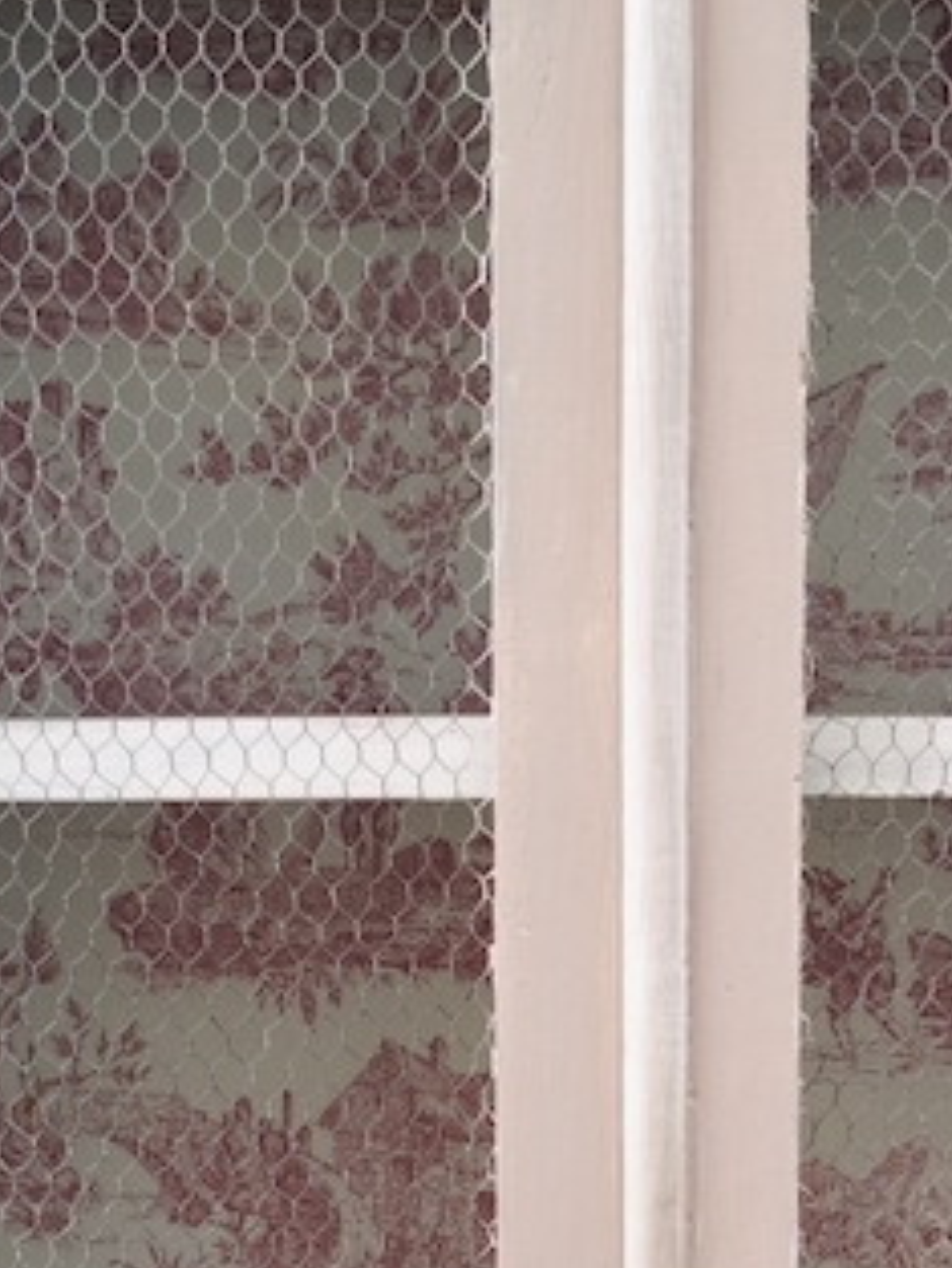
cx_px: 660
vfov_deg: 19.9
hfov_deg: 15.7
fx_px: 3445
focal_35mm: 94
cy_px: 1418
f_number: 1.7
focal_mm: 5.35
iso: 160
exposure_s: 1/100
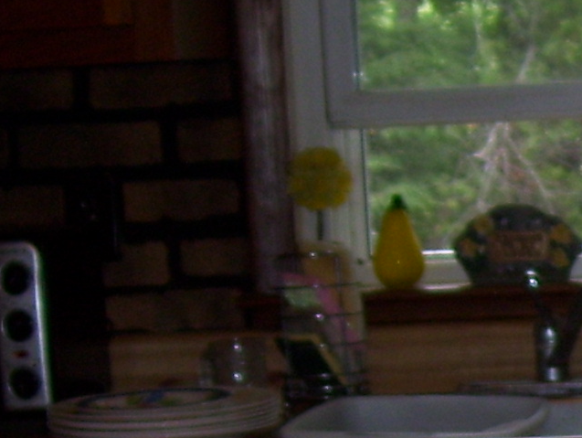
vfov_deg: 9.0
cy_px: 678
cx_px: 992
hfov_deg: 11.5
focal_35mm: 161
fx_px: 2709
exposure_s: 1/60
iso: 80
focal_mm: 6
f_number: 2.7
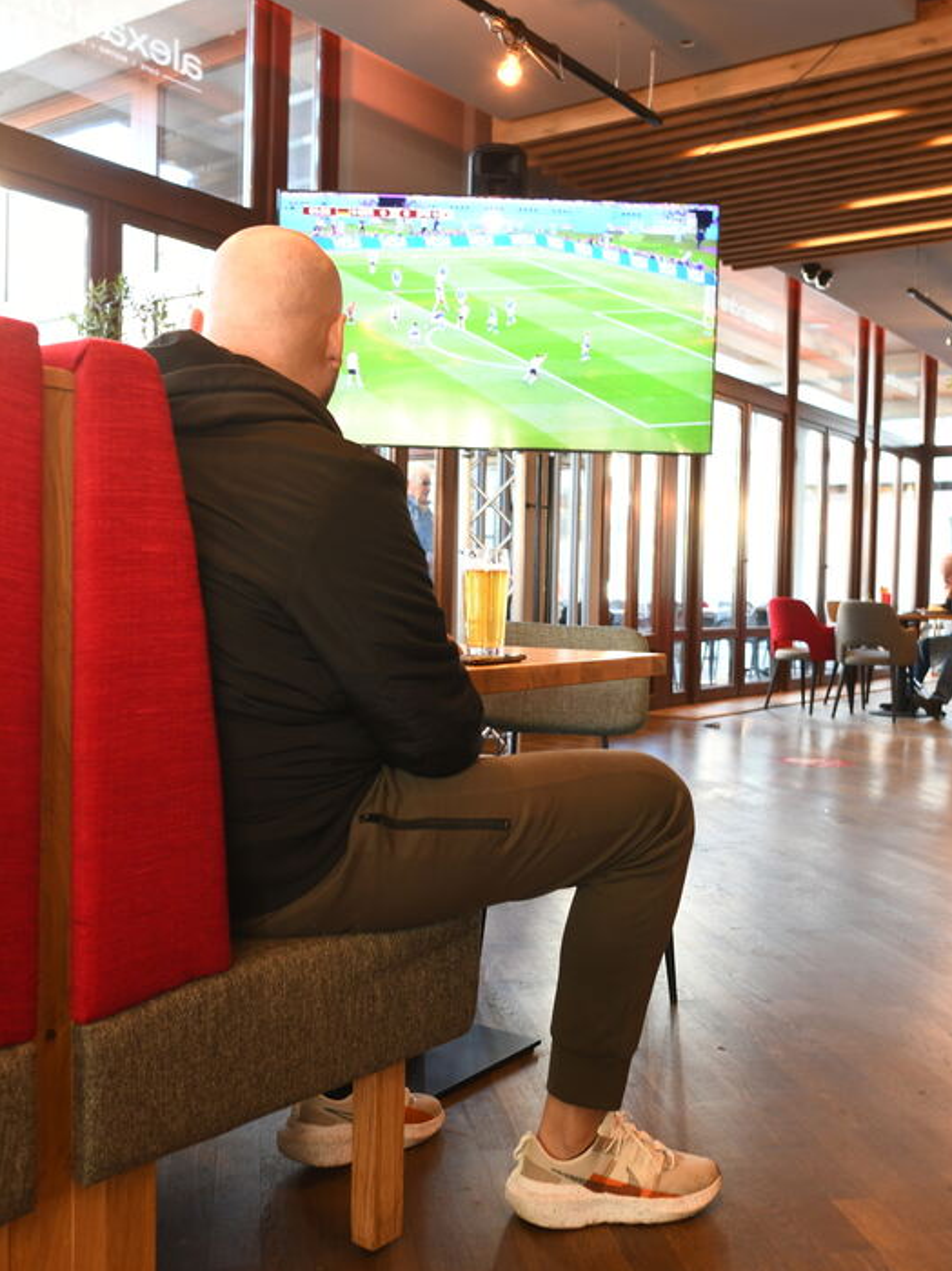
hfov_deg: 42.9
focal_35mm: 33
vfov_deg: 55.4
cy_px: 651
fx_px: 1210
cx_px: 481
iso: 400
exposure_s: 1/20
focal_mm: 20
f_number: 3.2
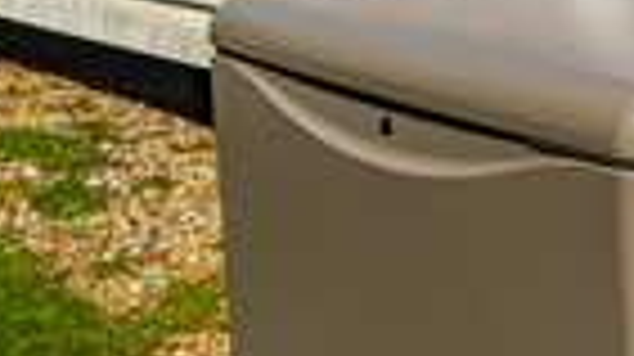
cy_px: 358
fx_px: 2150
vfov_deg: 9.4
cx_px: 443
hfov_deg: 16.7
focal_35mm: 128
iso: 200
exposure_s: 1/500
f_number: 11
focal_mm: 38
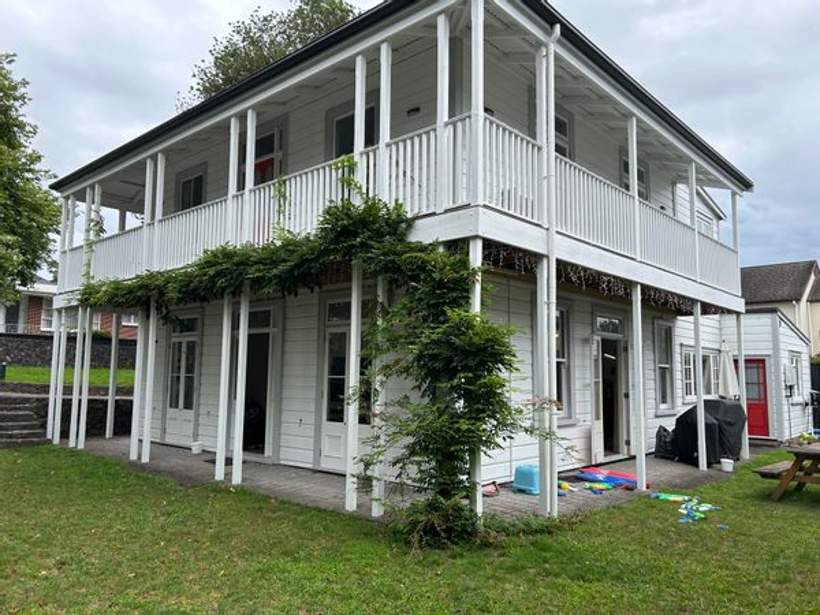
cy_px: 308
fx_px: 616
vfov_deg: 53.1
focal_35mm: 26
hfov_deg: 67.3
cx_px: 410
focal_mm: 5.7
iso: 50
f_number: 1.5
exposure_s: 1/1068
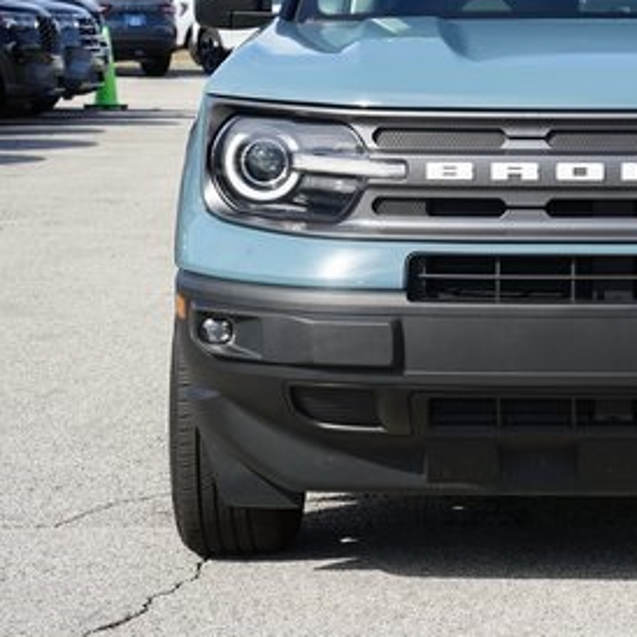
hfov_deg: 11.8
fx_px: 3060
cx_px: 630
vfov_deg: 11.8
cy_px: 150
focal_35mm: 147
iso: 100
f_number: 11
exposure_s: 1/100
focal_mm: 74
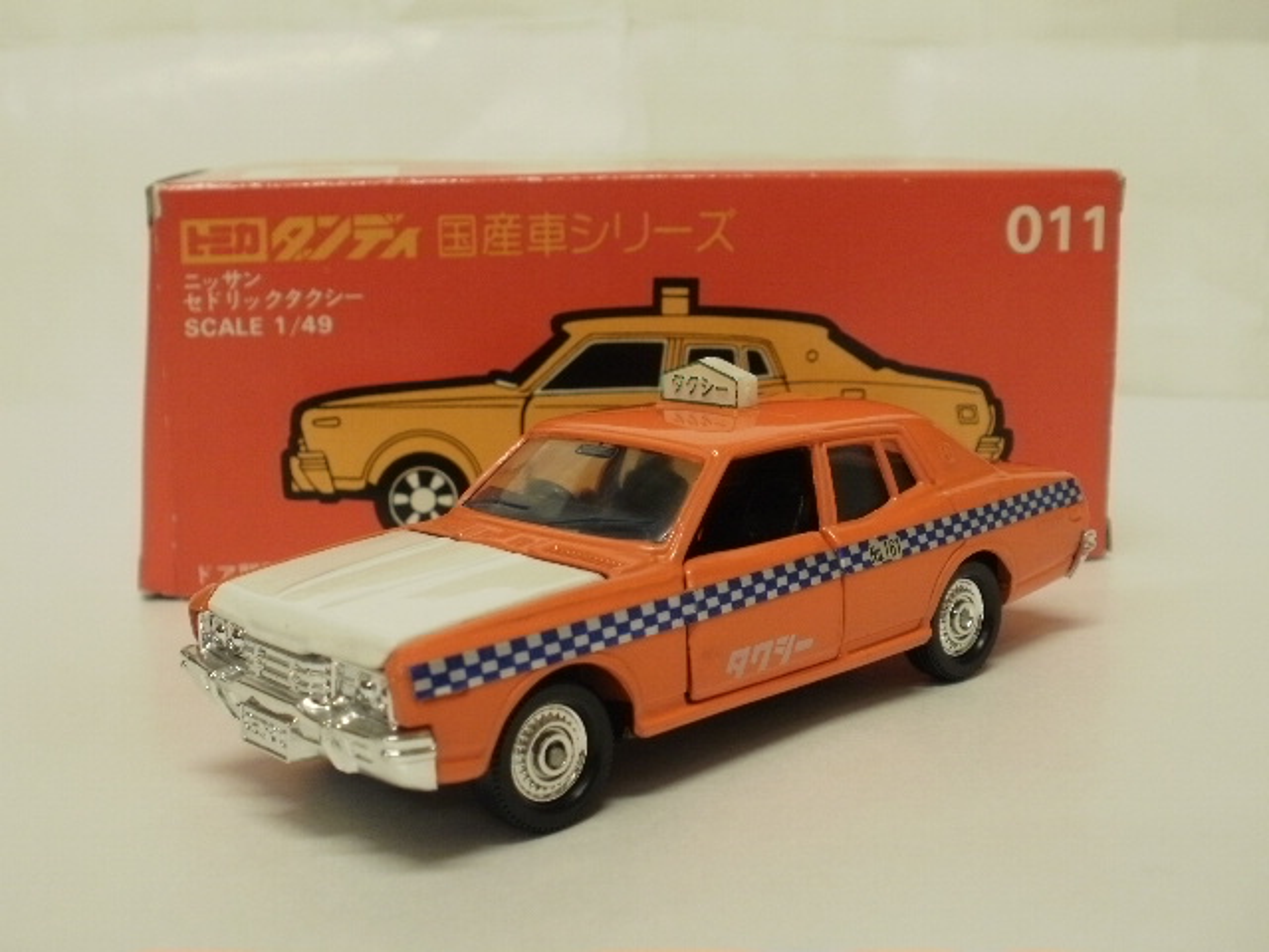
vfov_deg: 32.9
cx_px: 634
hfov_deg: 42.9
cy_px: 476
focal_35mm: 44
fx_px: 1613
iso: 125
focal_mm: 7.7
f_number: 4
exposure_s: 1/13
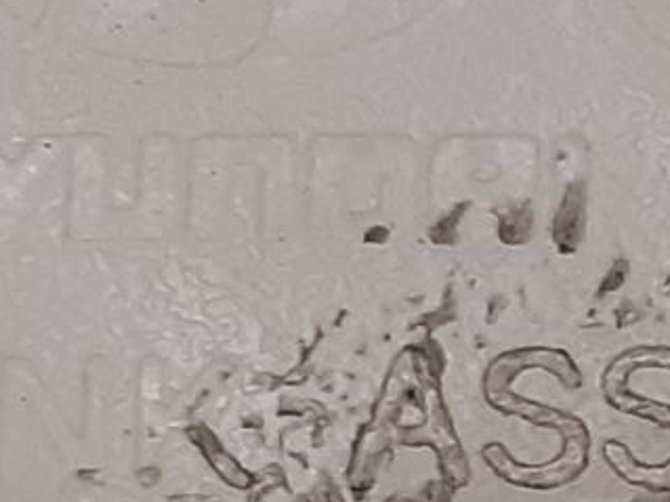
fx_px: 3231
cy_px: 897
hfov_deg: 11.8
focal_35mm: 167
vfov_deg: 8.5
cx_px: 582
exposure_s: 1/50
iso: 100
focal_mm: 3.93
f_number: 1.7
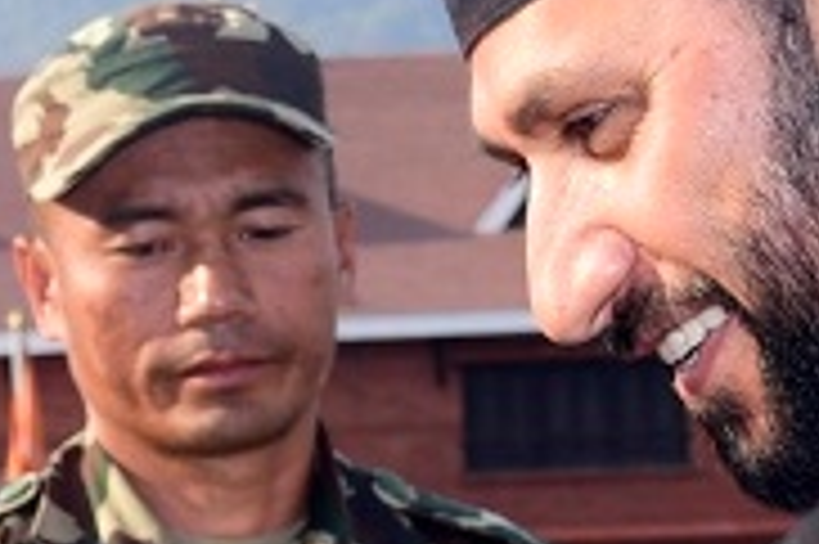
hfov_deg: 15.3
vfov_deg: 9.9
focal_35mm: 132
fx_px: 3000
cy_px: 908
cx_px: -9
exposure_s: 1/200
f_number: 7.1
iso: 160
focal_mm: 24
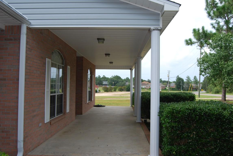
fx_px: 214
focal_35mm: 33
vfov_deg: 40.1
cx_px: 116
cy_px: 78
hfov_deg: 57.2
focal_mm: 22
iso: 100
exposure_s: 1/200
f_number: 5.6
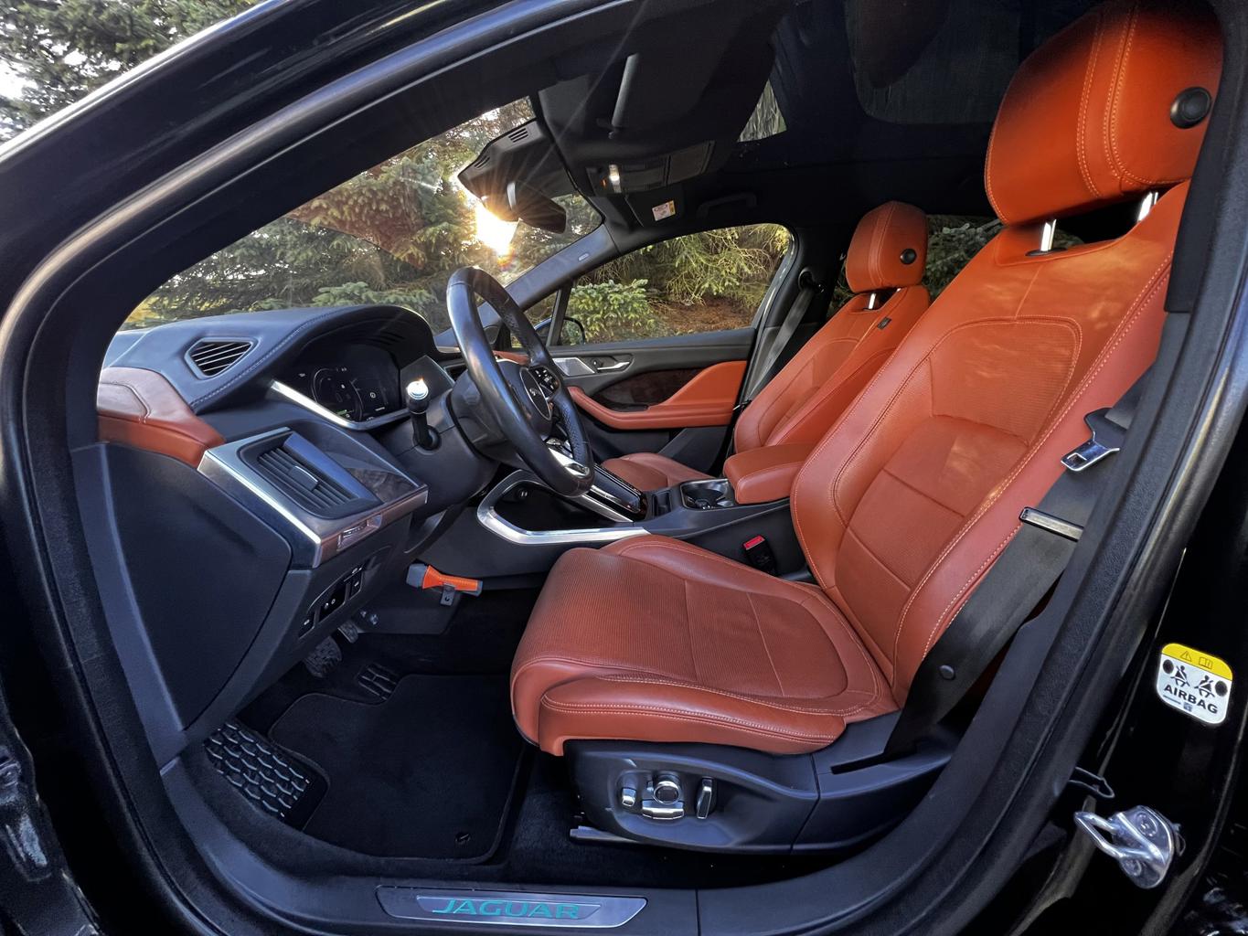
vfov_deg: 89.9
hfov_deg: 106.2
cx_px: 624
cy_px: 468
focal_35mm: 13
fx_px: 469
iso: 250
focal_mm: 1.57
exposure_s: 1/99
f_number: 1.8
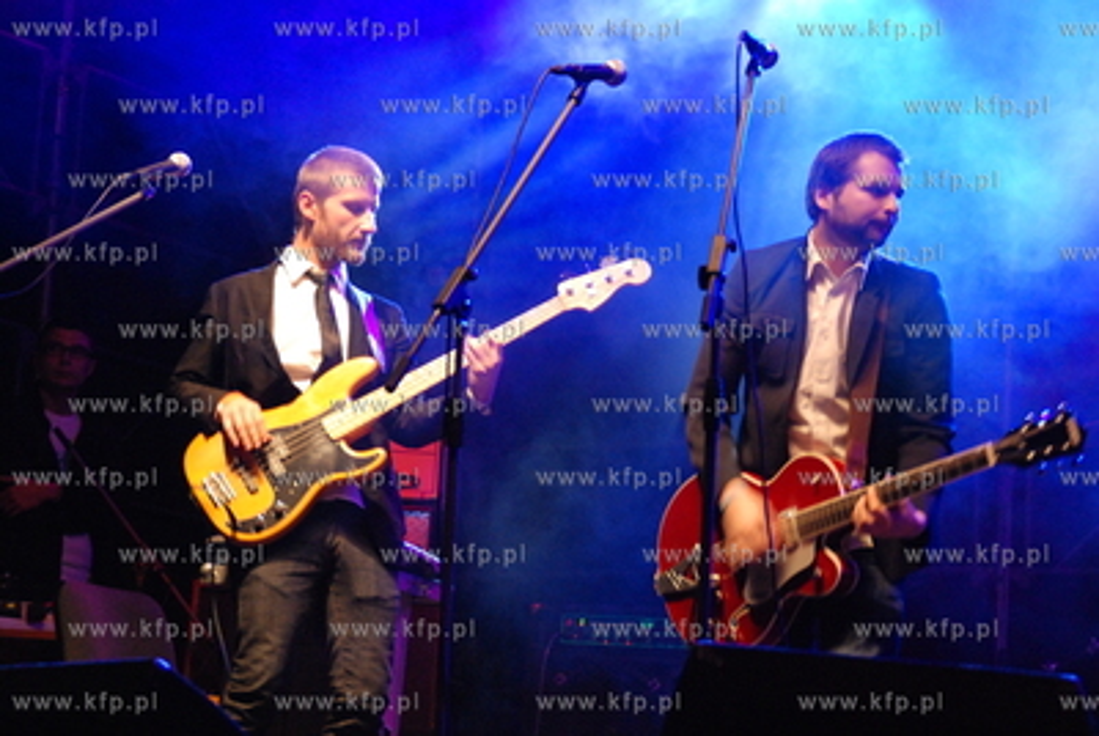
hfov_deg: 19.4
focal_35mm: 105
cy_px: 368
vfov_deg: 13.1
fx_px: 3210
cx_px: 550
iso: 1250
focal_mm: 70
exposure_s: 1/40
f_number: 5.3
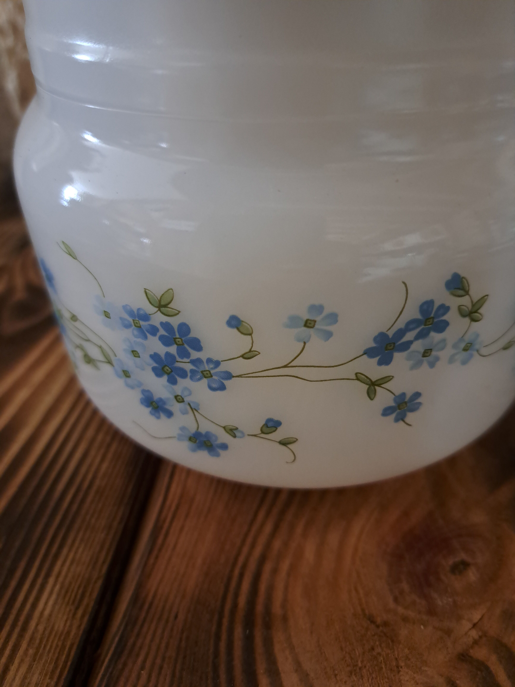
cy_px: 344
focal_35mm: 24
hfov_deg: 56.8
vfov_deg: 71.6
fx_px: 476
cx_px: 258
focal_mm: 5.23
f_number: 1.8
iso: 1000
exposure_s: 1/20
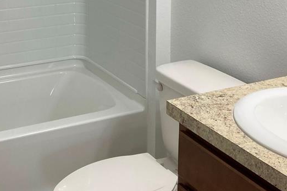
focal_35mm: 67
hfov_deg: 29.9
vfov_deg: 19.5
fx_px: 534
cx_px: 95
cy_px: -15
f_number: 1.8
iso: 50
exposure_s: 1/60
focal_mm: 3.99
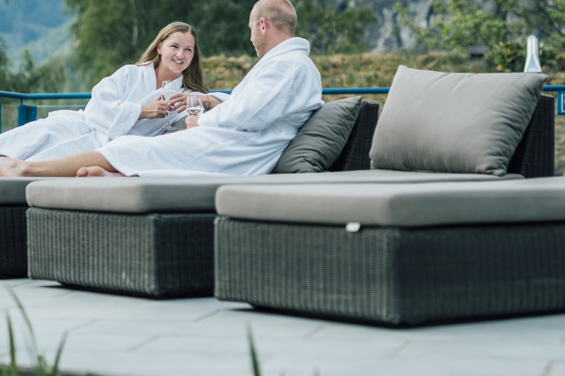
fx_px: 1773
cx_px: 170
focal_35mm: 113
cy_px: 128
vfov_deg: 12.1
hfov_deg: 18.0
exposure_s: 1/1600
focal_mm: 50
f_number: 1.8
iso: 100
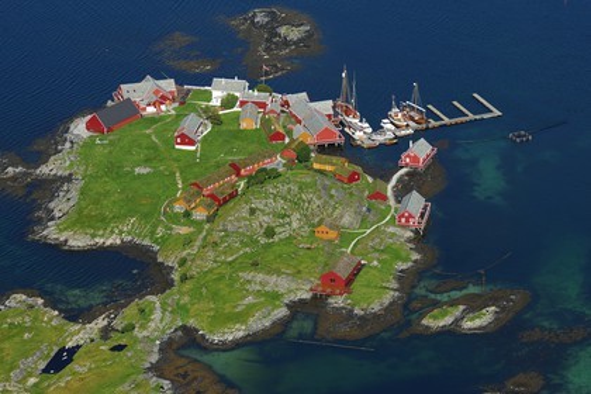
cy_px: 197
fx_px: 2512
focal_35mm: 153
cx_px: 296
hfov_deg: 13.4
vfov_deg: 9.0
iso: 100
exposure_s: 1/1000
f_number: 4
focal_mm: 102
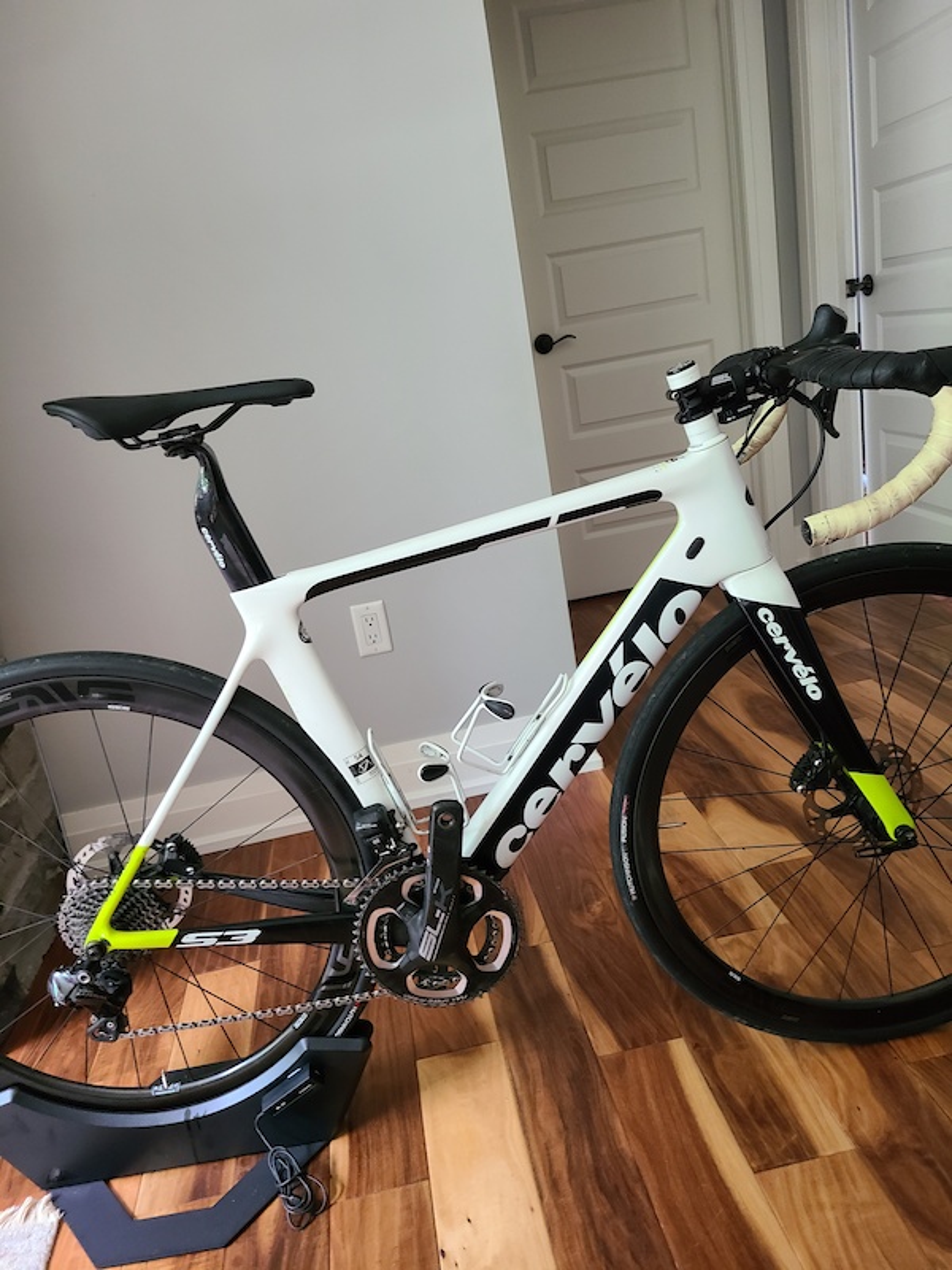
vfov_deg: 67.3
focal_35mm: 26
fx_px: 953
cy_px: 635
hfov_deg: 53.1
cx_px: 476
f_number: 1.8
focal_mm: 5.4
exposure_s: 1/40
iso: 320
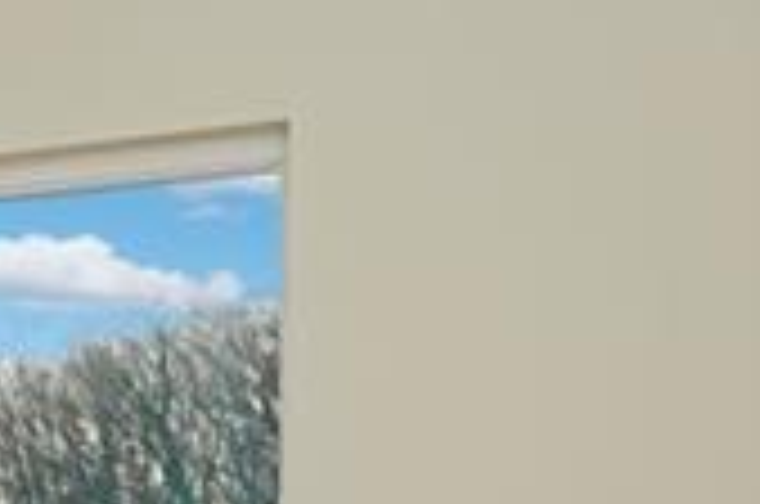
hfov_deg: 17.9
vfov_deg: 13.7
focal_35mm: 97
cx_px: -508
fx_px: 2044
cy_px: 580
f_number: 5.6
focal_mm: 16
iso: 50
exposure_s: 1/60
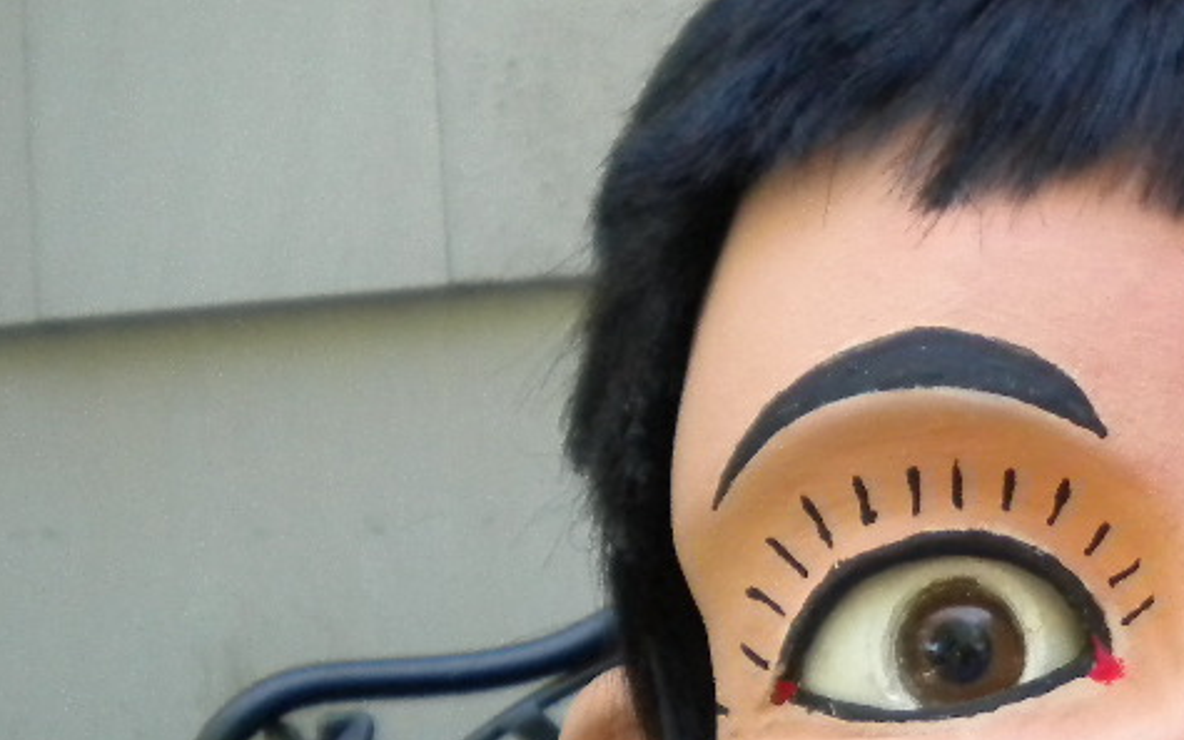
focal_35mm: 80
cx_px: 1182
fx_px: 2582
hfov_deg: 24.6
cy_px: 875
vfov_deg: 15.7
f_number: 3.1
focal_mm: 6.3
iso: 400
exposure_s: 1/256
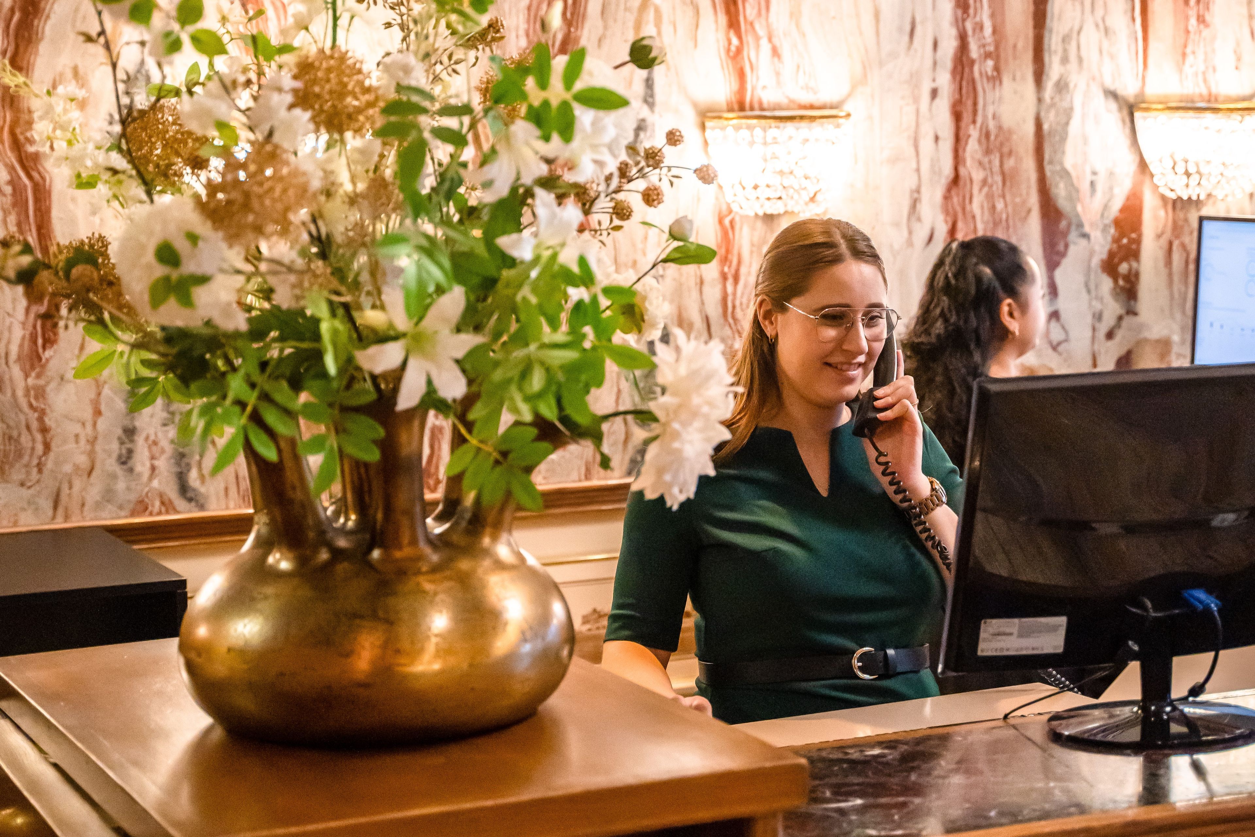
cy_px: 418
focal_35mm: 48
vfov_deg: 28.1
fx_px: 1673
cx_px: 628
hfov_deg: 41.1
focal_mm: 48
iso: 4000
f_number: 2.8
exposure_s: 1/200
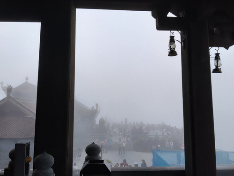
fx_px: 196
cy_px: 88
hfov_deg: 61.7
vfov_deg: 48.2
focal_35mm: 29
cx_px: 117
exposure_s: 1/1190
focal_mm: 4.22
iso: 50
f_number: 1.8
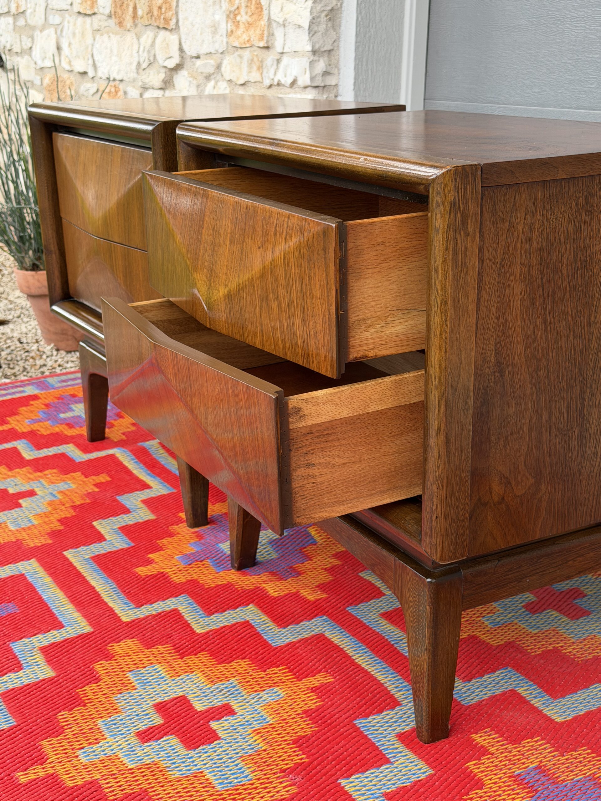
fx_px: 1111
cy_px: 400
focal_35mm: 48
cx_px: 300
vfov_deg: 39.7
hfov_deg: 30.3
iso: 64
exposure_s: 1/400
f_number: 1.78
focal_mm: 6.76
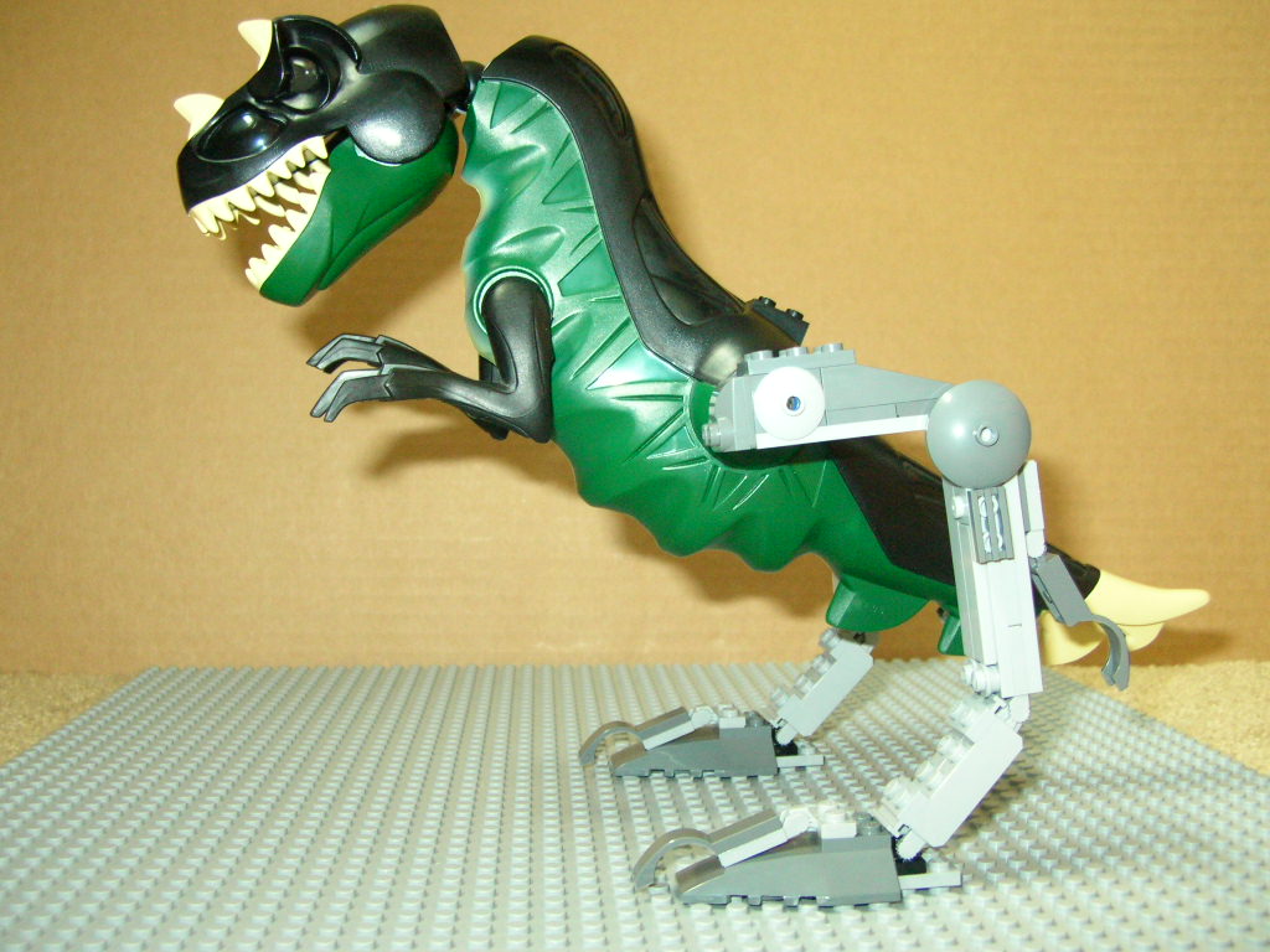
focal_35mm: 42
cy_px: 476
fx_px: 1541
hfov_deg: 44.8
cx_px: 635
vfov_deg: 34.3
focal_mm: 6.9
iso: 200
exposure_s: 1/30
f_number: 2.8
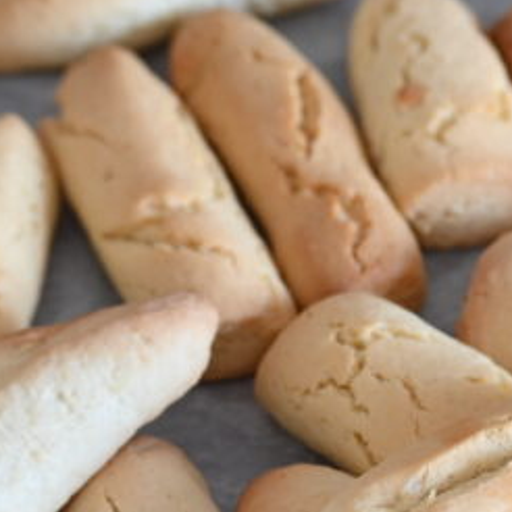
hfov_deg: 7.6
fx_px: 3866
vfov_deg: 7.6
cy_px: 444
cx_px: 470
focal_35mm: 231
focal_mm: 62
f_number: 5.6
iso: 200
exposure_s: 1/10
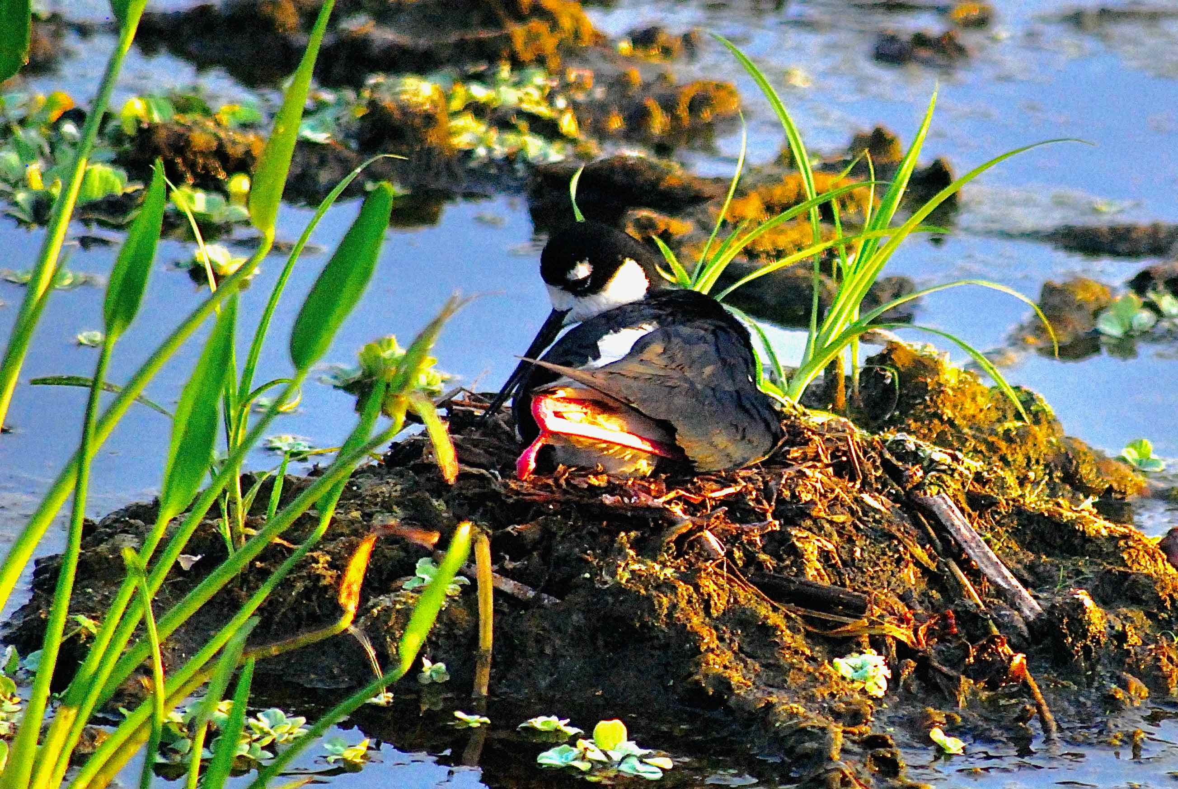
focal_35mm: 450
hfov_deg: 4.6
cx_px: 589
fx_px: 14742
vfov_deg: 3.1
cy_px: 394
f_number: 5.6
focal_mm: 300
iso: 1600
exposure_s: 1/800
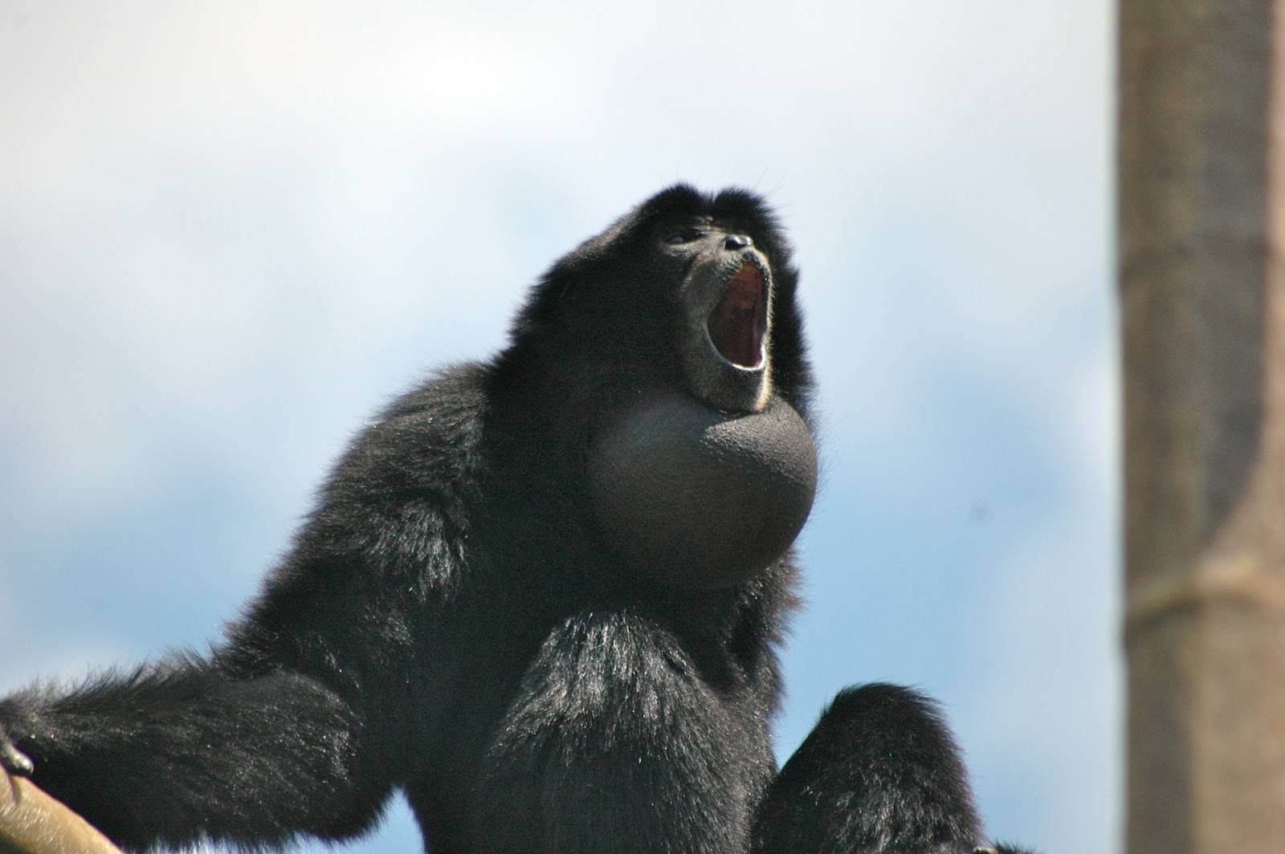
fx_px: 16049
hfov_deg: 4.6
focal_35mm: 450
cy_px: 427
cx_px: 642
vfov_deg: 3.0
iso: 200
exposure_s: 1/1000
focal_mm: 300
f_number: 5.6
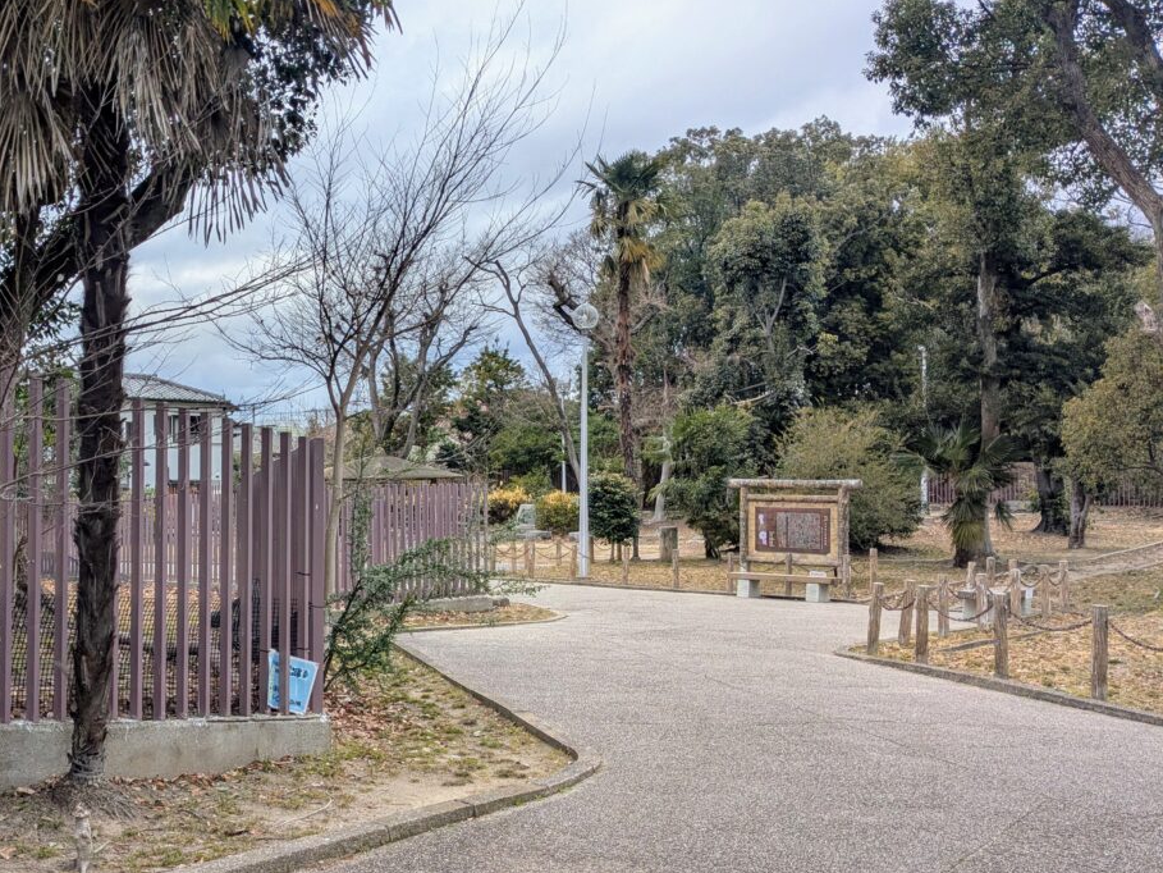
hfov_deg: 47.8
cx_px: 345
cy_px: 447
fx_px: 1277
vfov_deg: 37.7
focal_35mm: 38
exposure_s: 1/1232
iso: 57
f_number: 1.73
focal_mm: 4.38
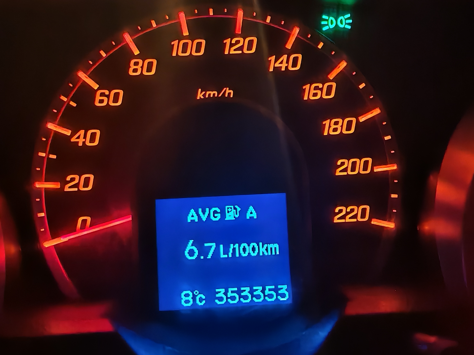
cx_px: 237
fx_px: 931
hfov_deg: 28.6
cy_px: 178
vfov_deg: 21.6
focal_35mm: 68
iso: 6400
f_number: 1.4
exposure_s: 1/17
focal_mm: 6.83
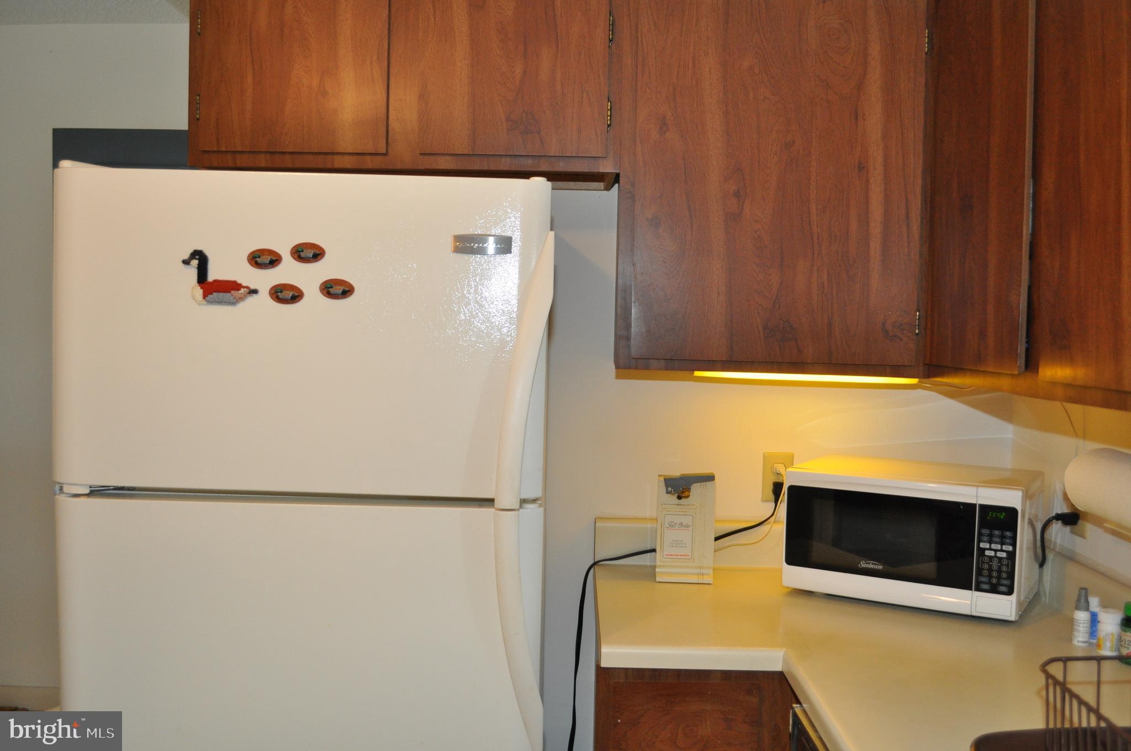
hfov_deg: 57.3
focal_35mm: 33
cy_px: 376
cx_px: 566
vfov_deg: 39.9
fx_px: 1035
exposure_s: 1/60
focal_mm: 22
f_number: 4
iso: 800
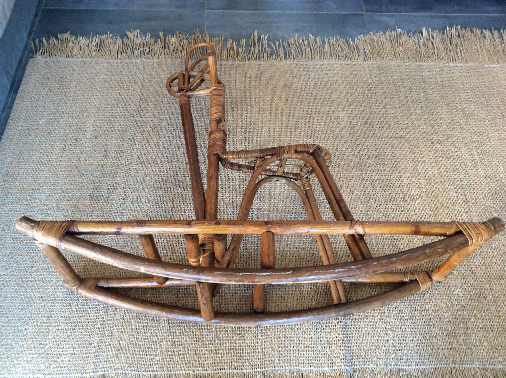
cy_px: 189
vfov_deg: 44.1
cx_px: 253
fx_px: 467
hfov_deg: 56.9
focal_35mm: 32
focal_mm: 3.3
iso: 125
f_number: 2.4
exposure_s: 1/25
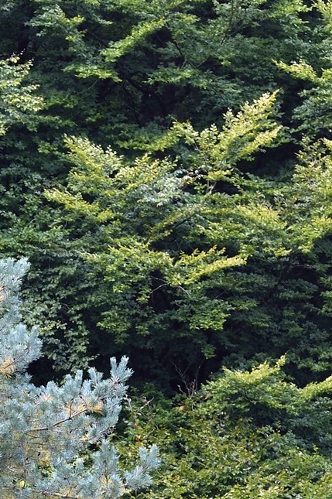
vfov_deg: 4.1
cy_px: 803
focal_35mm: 503
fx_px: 6969
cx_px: -180
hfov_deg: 2.7
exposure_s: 1/160
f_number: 5.6
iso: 400
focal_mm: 135
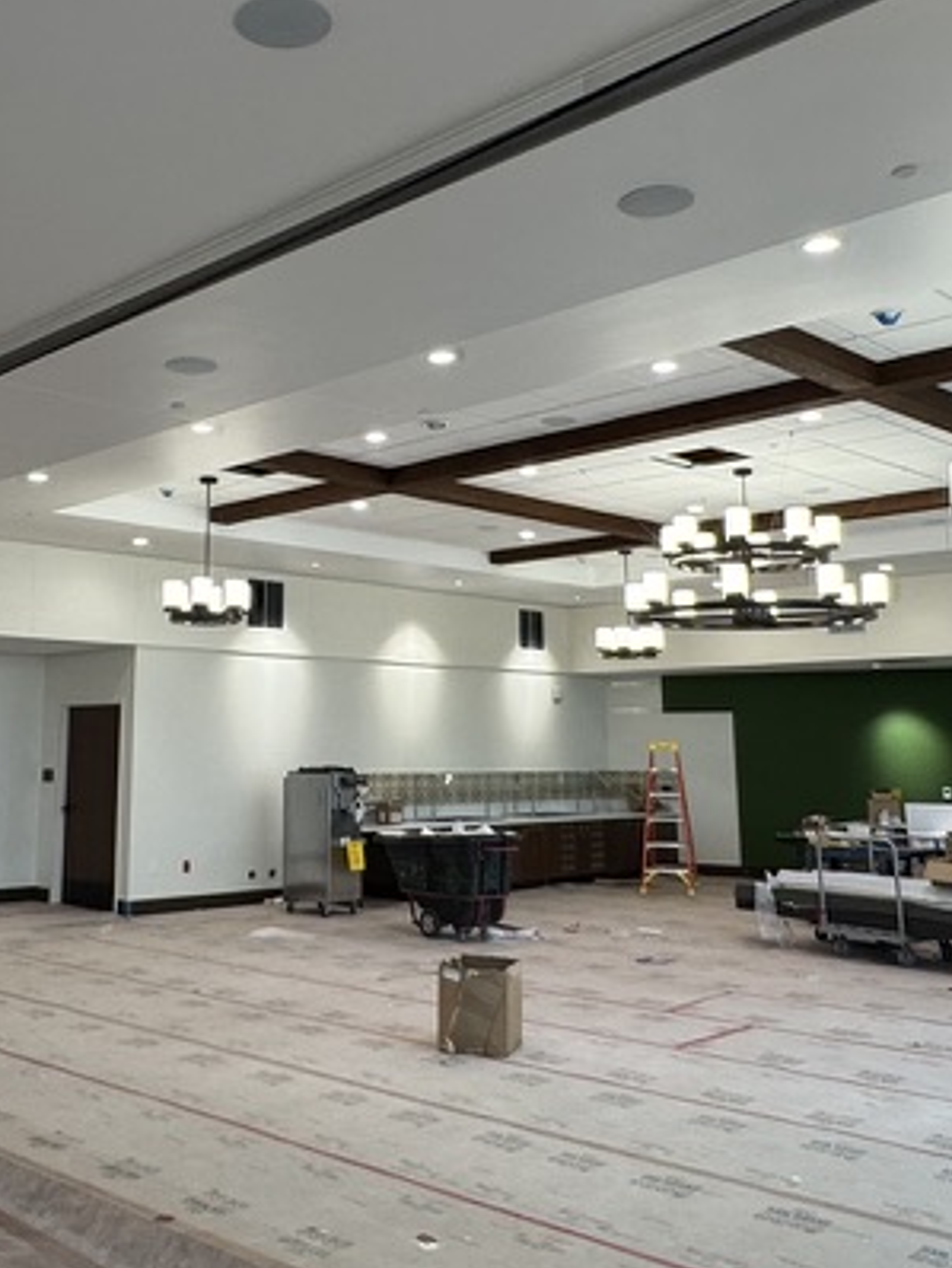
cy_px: 484
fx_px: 1319
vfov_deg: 50.9
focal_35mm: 36
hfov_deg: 39.2
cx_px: 315
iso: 160
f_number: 2.2
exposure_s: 1/120
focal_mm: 2.22
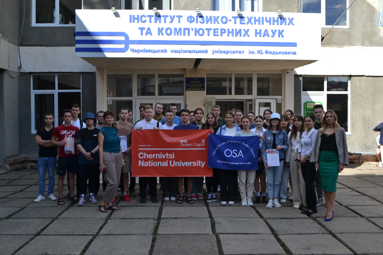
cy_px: 128
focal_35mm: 36
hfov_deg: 53.1
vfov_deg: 36.9
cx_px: 192
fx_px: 383
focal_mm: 24
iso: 100
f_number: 7.1
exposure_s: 1/200
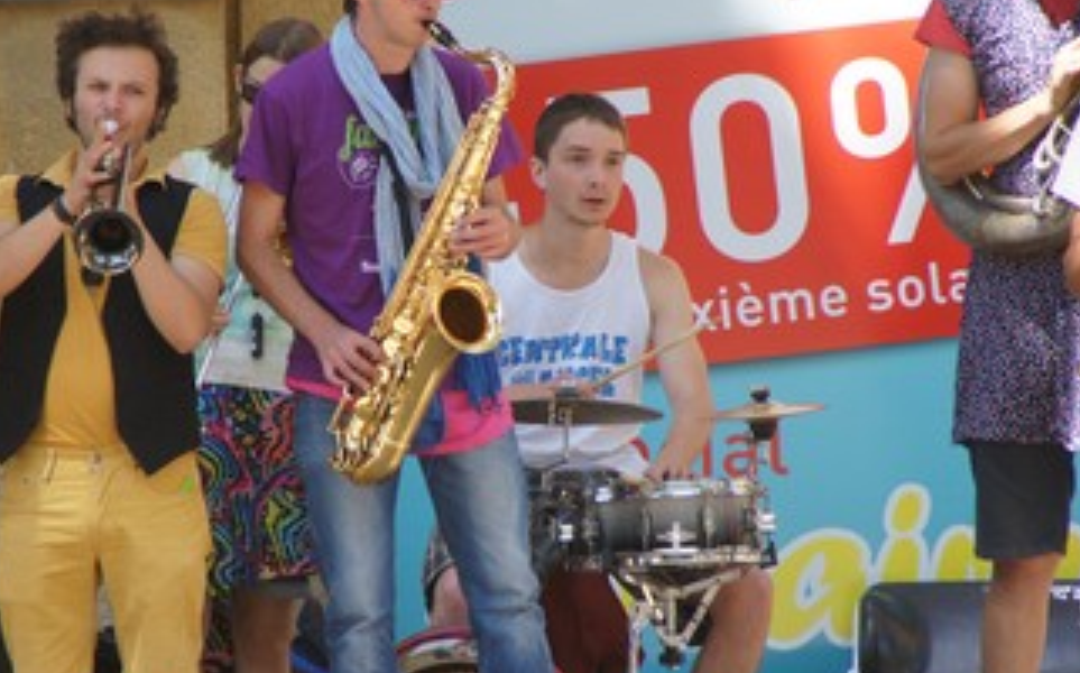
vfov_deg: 3.0
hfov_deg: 4.8
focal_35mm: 438
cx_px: 468
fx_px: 12881
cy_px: 365
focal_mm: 200
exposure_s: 1/320
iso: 400
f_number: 6.3
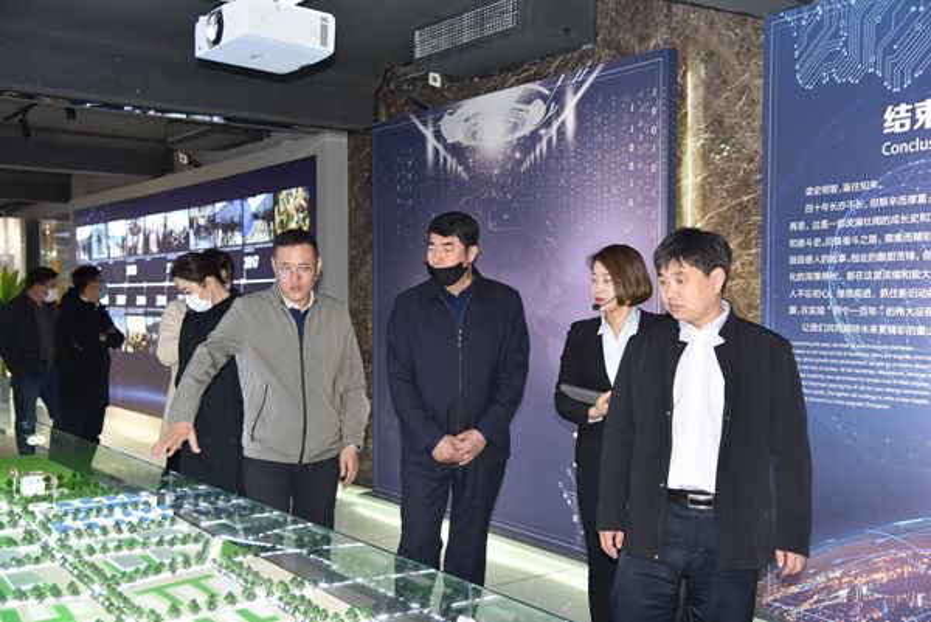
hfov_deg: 50.7
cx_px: 466
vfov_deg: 35.1
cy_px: 311
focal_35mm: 38
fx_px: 983
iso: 900
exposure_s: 1/60
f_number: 4
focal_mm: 38
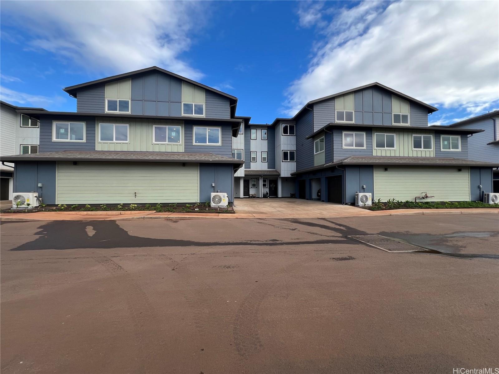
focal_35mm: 13
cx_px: 250
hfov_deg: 106.2
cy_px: 187
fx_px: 187
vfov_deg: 89.9
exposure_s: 1/412
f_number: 1.8
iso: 32
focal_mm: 1.57
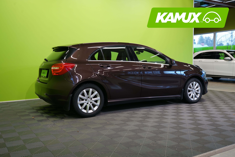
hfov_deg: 53.1
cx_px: 118
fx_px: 235
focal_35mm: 36
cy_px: 78
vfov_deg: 36.9
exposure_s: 1/30
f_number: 5.6
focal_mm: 36
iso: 500
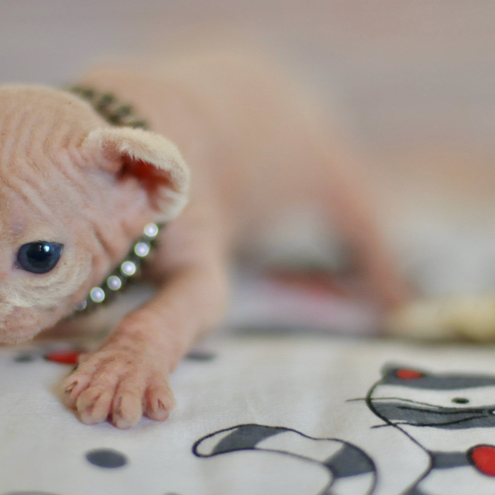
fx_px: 1731
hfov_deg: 16.3
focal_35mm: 107
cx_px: 183
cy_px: 256
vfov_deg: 16.3
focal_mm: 50
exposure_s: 1/1000
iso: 800
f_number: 1.4
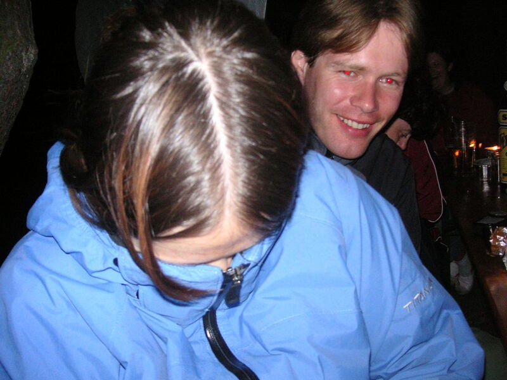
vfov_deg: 38.7
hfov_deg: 50.1
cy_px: 190
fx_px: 542
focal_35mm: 37
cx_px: 254
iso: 160
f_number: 2.8
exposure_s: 1/45
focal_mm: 6.1
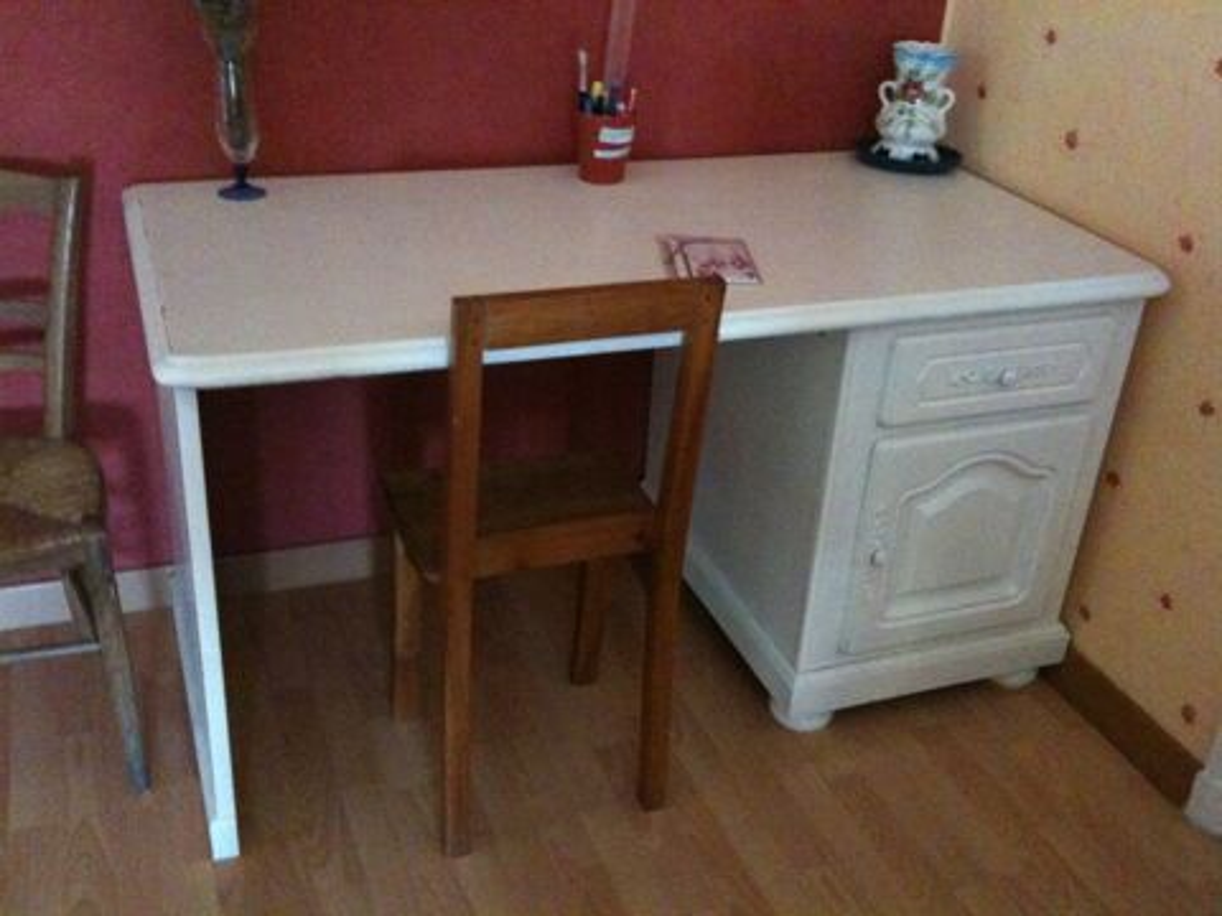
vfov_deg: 40.7
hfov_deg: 52.6
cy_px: 458
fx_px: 1236
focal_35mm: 35
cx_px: 611
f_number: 2.8
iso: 640
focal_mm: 3.85
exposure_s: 1/10
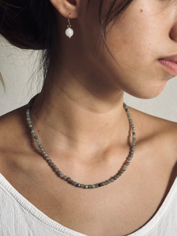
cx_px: 88
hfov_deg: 30.3
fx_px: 327
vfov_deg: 39.7
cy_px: 118
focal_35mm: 48
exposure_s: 1/89
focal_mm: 6.76
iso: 100
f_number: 1.78
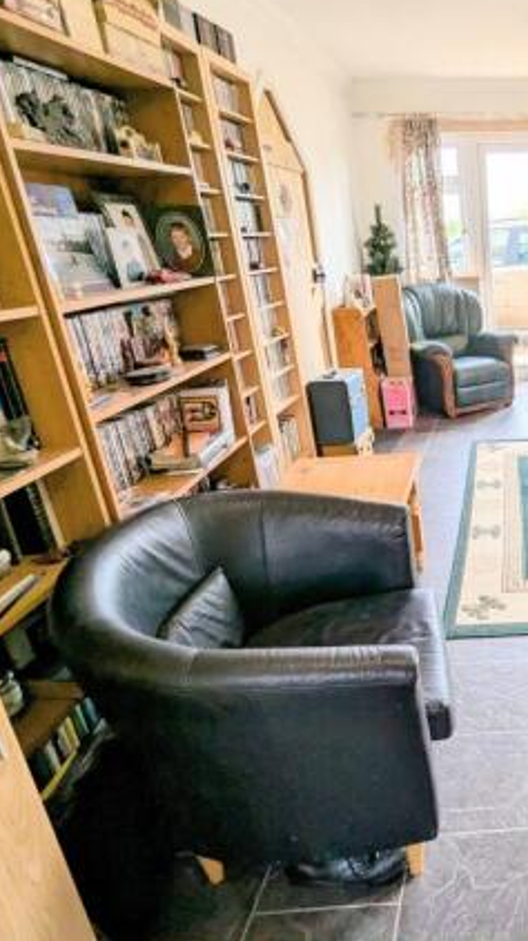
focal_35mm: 24
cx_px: 553
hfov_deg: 40.4
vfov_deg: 76.3
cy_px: 456
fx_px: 598
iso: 50
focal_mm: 2.35
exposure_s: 1/126
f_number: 2.2
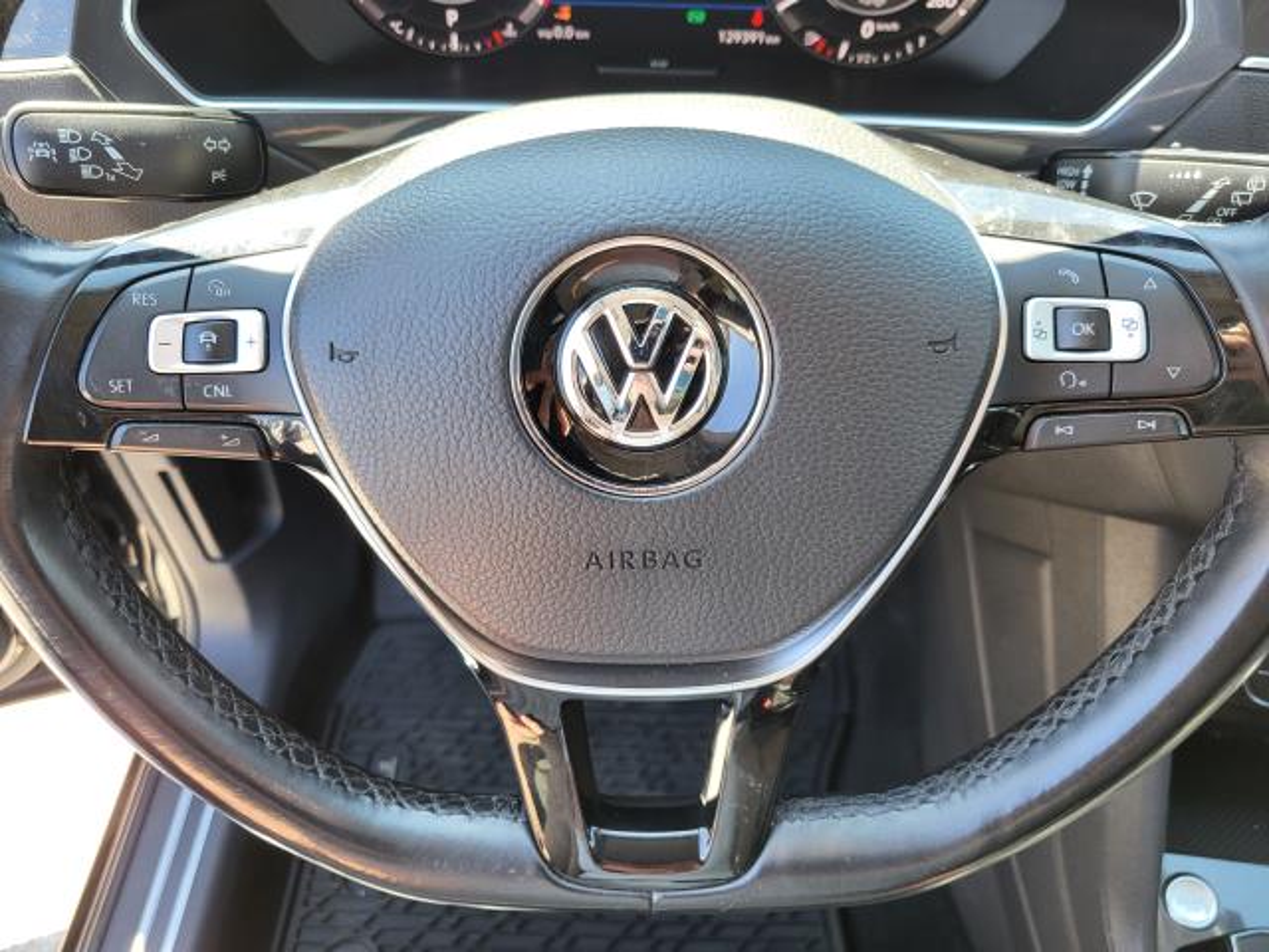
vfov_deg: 53.1
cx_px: 634
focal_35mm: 26
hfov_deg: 67.3
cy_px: 476
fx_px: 953
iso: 50
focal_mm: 5.4
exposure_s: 1/100
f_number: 1.8
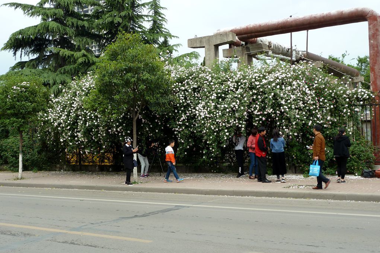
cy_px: 135
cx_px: 191
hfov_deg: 42.8
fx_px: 485
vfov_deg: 29.2
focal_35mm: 46
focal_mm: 7.3
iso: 80
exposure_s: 1/80
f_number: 3.7
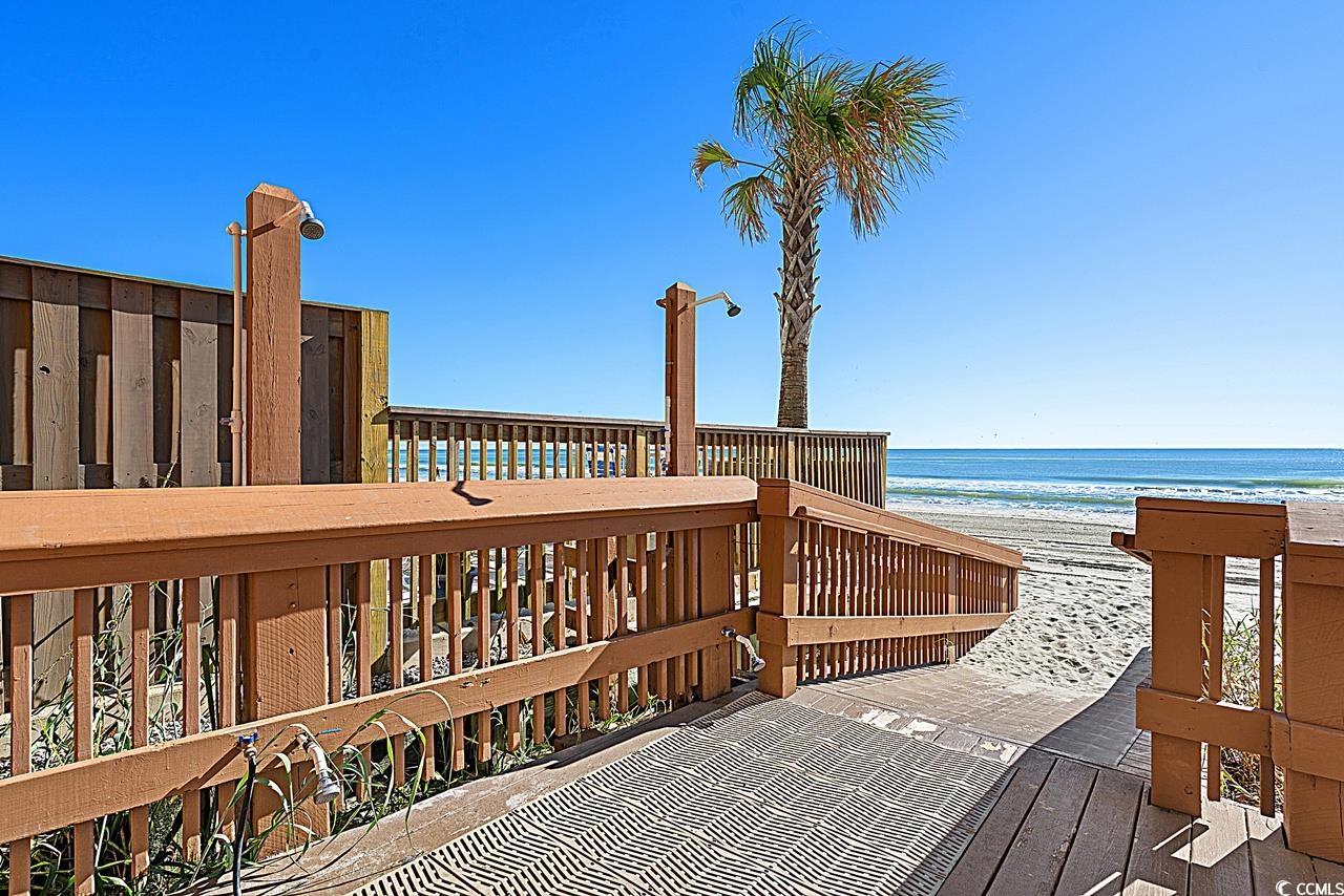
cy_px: 448
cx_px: 672
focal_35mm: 17
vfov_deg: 70.5
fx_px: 635
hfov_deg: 93.3
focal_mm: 17
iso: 200
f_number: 8
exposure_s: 1/100
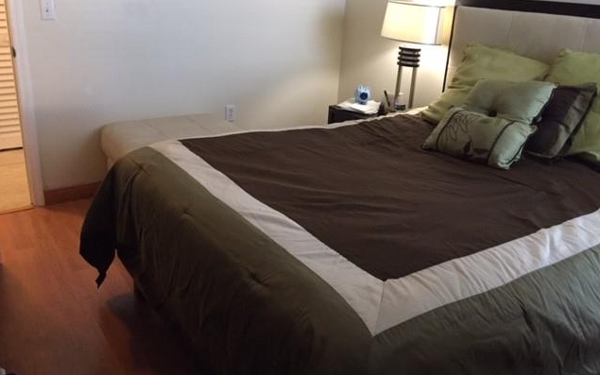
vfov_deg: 40.5
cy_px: 157
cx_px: 300
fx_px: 507
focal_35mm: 31
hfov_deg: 61.2
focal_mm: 4.15
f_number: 2.2
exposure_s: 1/30
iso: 250
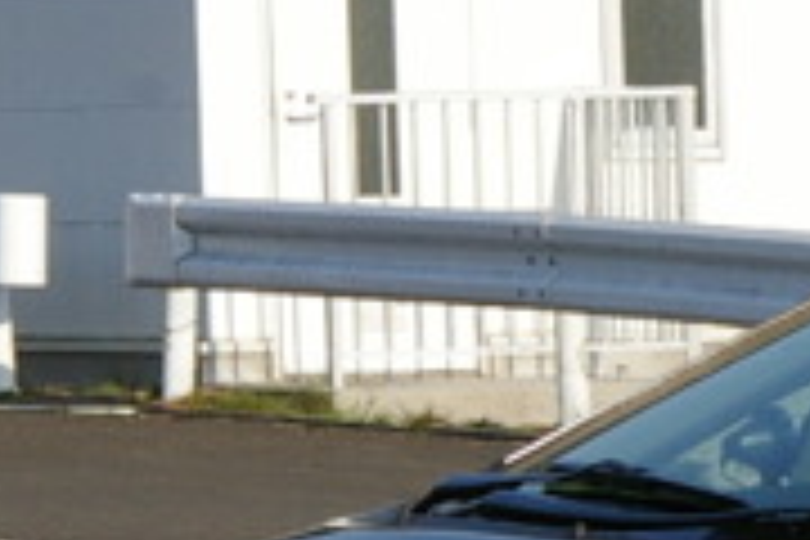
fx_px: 14984
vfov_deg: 2.1
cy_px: 720
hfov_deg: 3.1
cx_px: 1692
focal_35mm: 666
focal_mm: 78
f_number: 16
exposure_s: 1/125
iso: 200
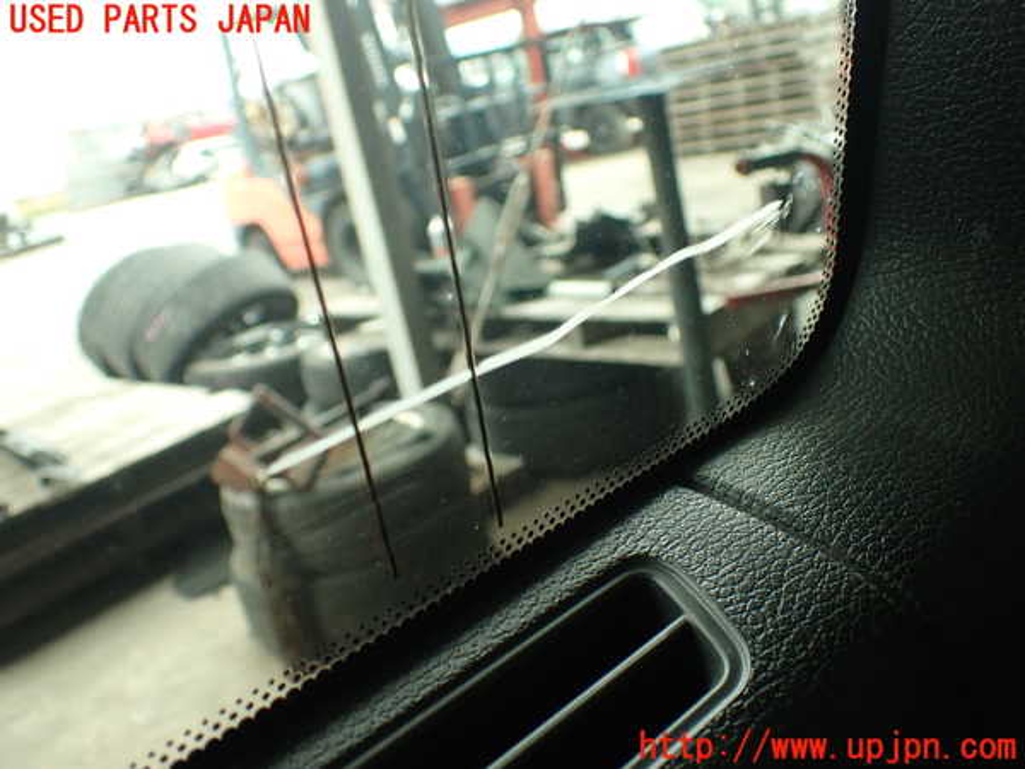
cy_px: 384
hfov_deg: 56.8
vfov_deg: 44.2
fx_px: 948
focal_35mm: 32
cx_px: 512
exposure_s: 1/40
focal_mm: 5.79
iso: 200
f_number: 2.4
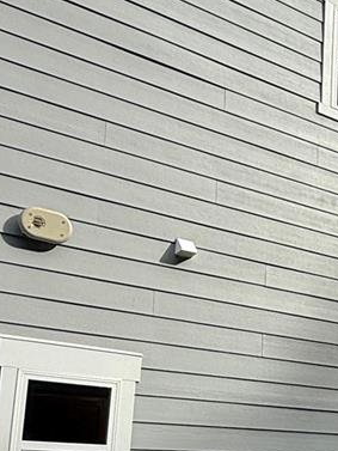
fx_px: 742
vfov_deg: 32.5
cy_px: 380
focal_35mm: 57
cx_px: 430
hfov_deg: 23.0
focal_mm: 2.22
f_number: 2.2
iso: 50
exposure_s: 1/1399
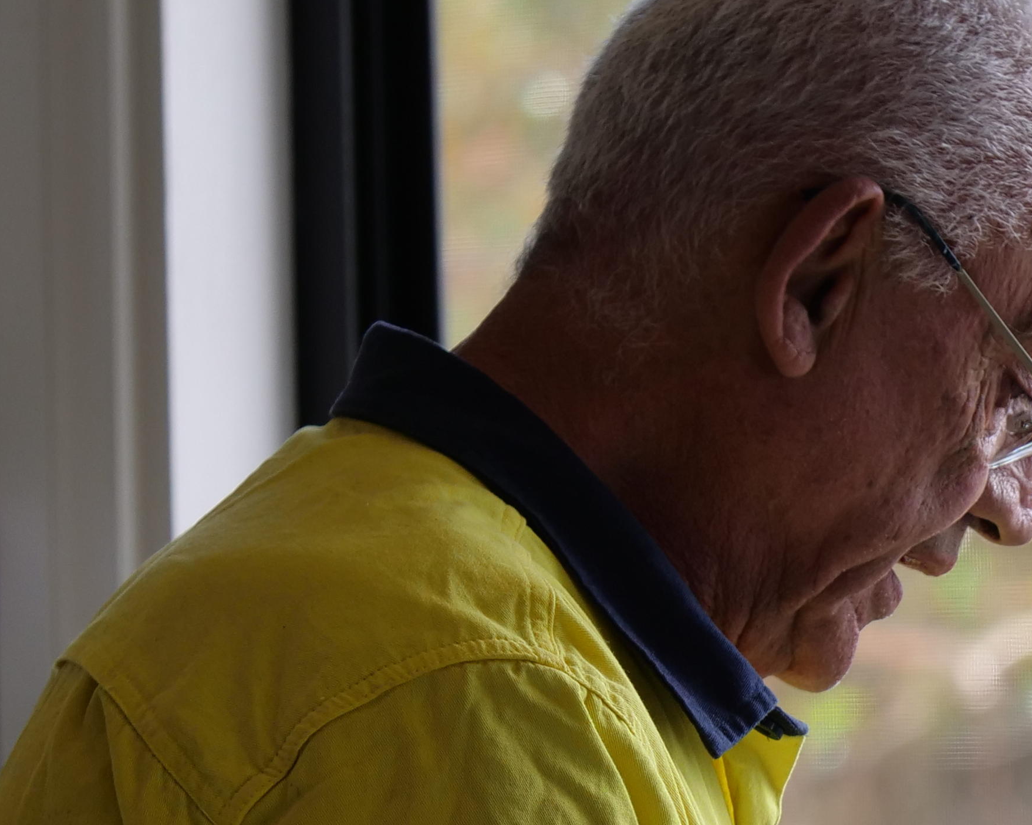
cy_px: 803
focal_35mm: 311
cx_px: 1193
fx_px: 9498
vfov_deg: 5.0
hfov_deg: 6.2
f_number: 2.8
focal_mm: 56
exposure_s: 1/250
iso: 200
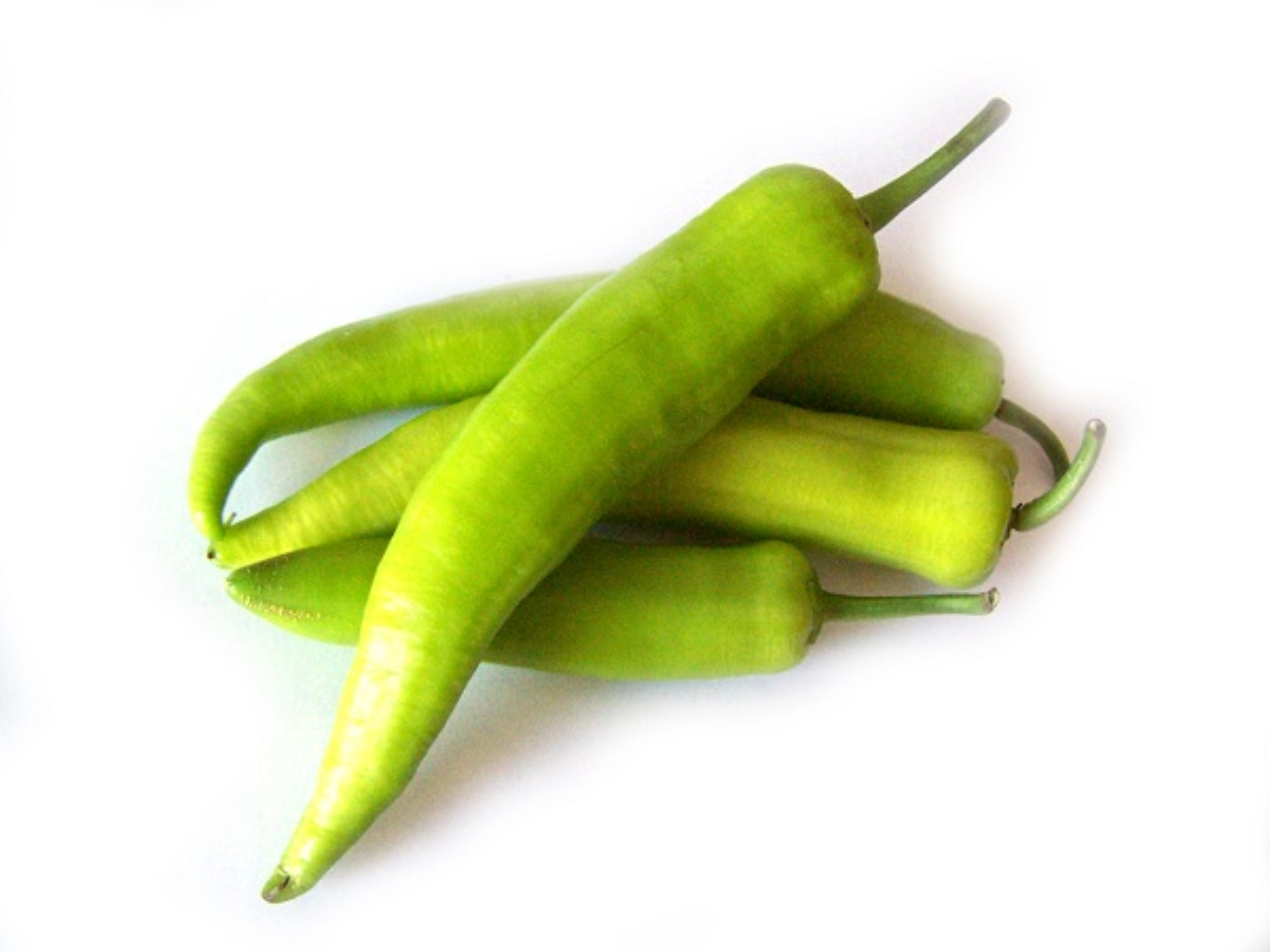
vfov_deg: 37.7
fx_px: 1394
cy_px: 476
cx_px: 635
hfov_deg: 49.0
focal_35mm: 38
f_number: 2.8
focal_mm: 6.3
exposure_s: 1/60
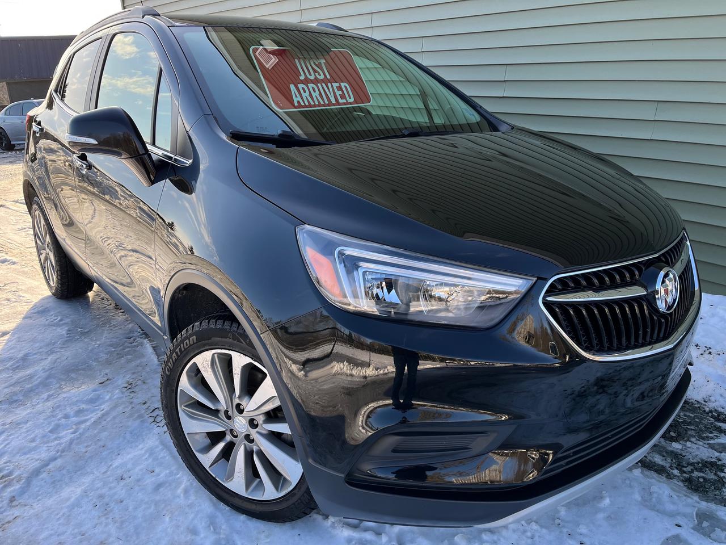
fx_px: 545
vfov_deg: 53.1
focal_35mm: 26
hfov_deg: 67.3
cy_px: 272
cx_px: 363
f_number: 1.6
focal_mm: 5.1
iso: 50
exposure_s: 1/1028
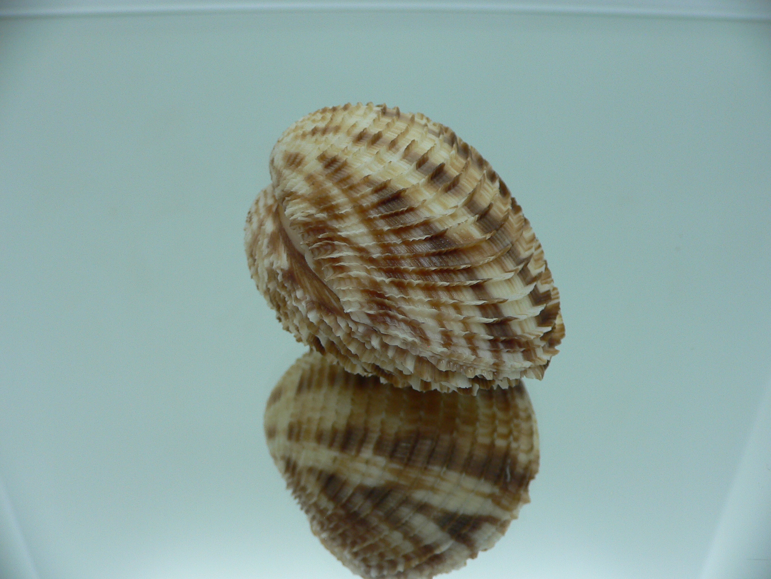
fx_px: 780
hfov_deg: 52.6
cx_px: 386
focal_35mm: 35
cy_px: 290
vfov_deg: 40.7
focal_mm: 4.6
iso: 80
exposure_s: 1/60
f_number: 2.8
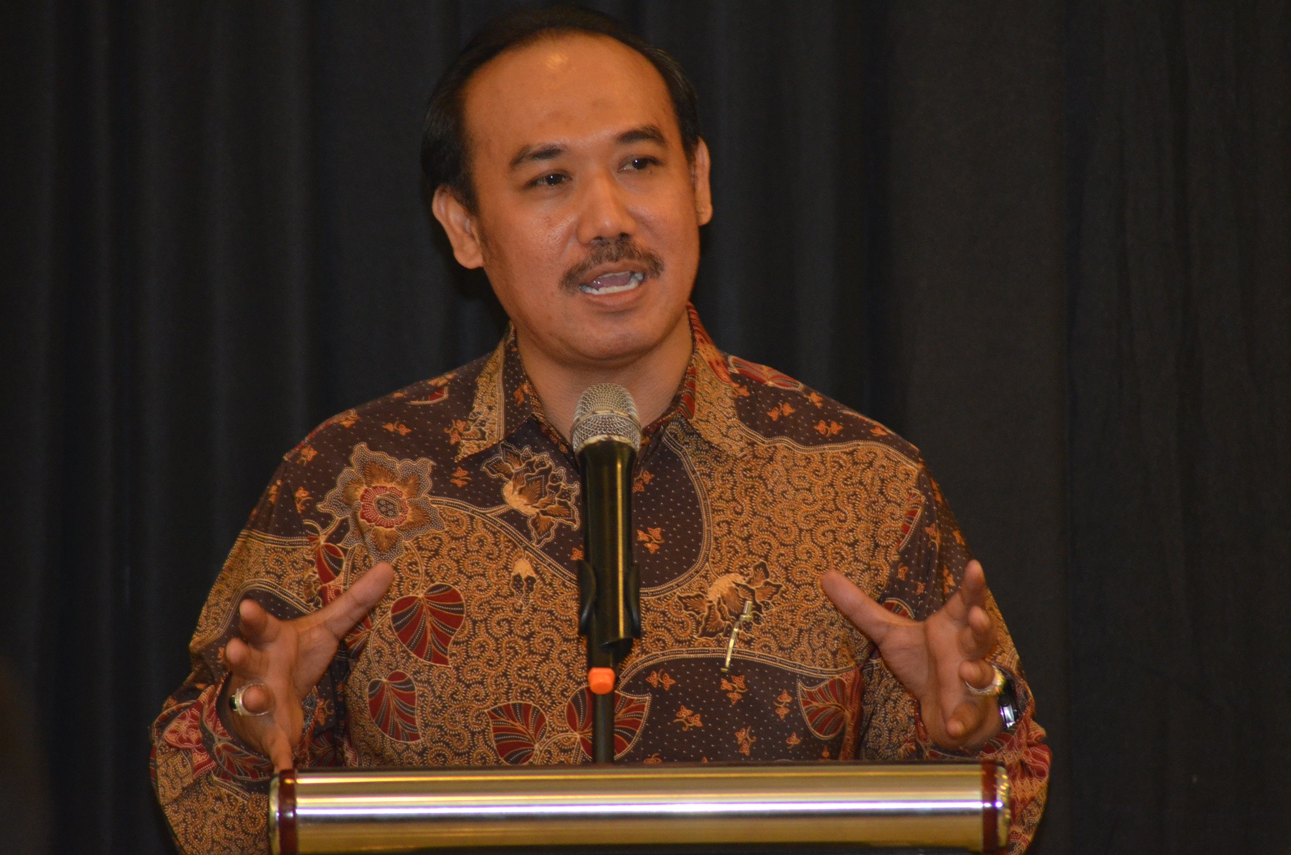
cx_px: 646
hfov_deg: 6.6
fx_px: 11273
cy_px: 428
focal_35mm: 315
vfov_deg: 4.3
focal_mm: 210
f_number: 4.8
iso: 1600
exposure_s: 1/60
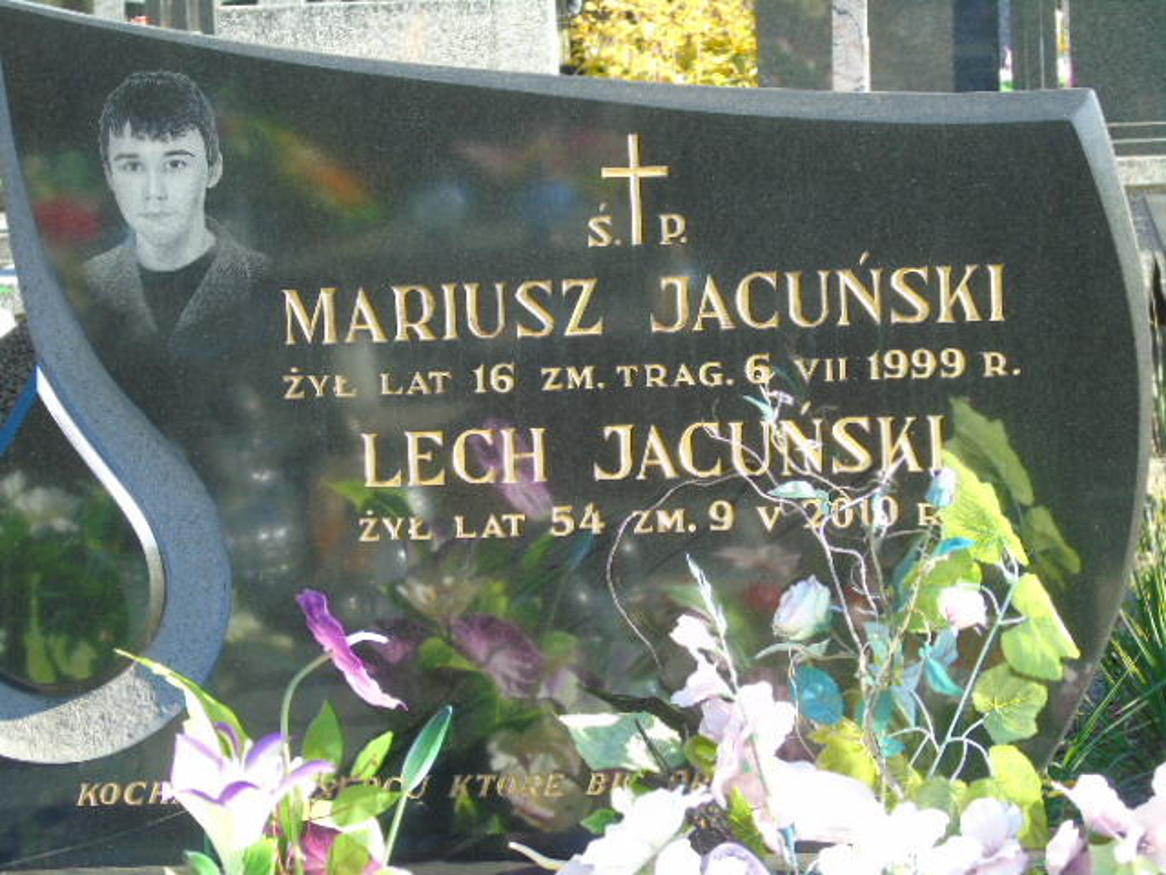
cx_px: 583
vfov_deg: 12.0
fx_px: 4177
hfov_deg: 15.9
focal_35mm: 124
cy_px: 438
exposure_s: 1/80
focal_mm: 22
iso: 80
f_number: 4.6
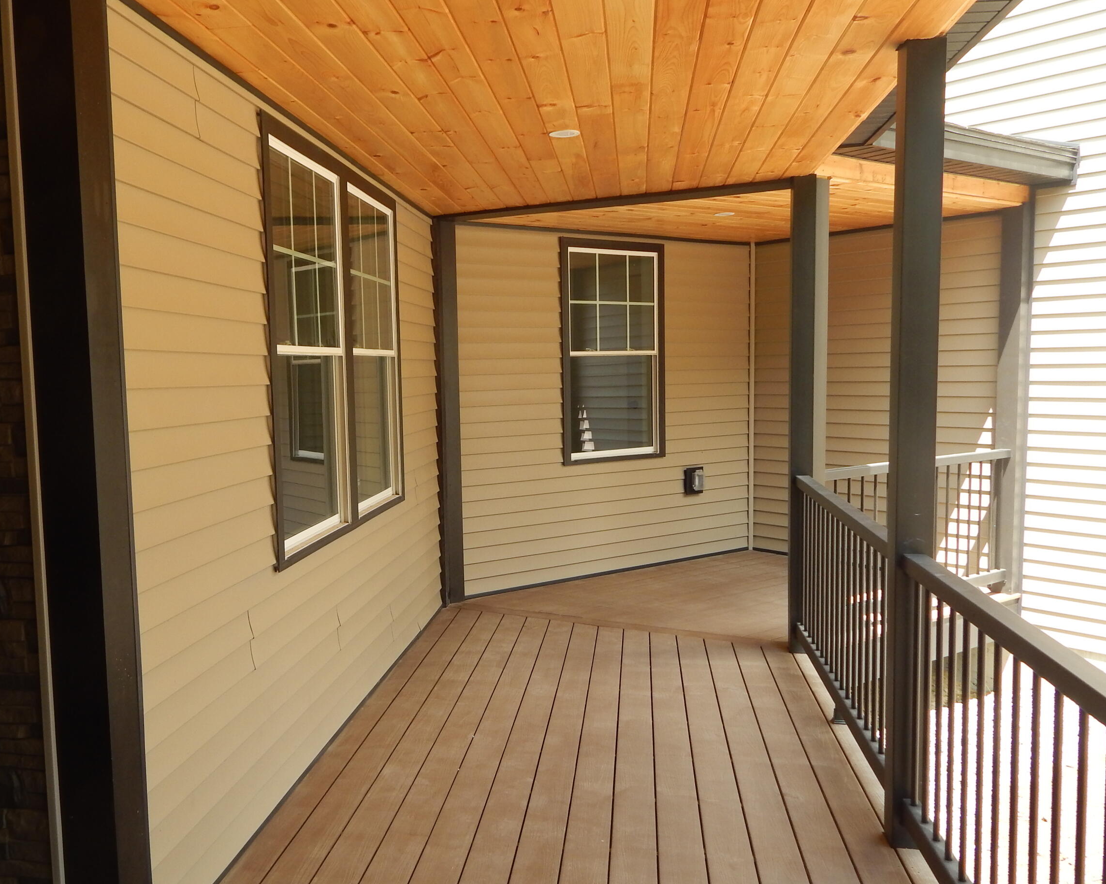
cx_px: 447
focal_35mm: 32
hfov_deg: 55.3
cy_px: 470
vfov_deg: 45.8
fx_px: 1047
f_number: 3.1
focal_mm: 4.5
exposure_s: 1/200
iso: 125
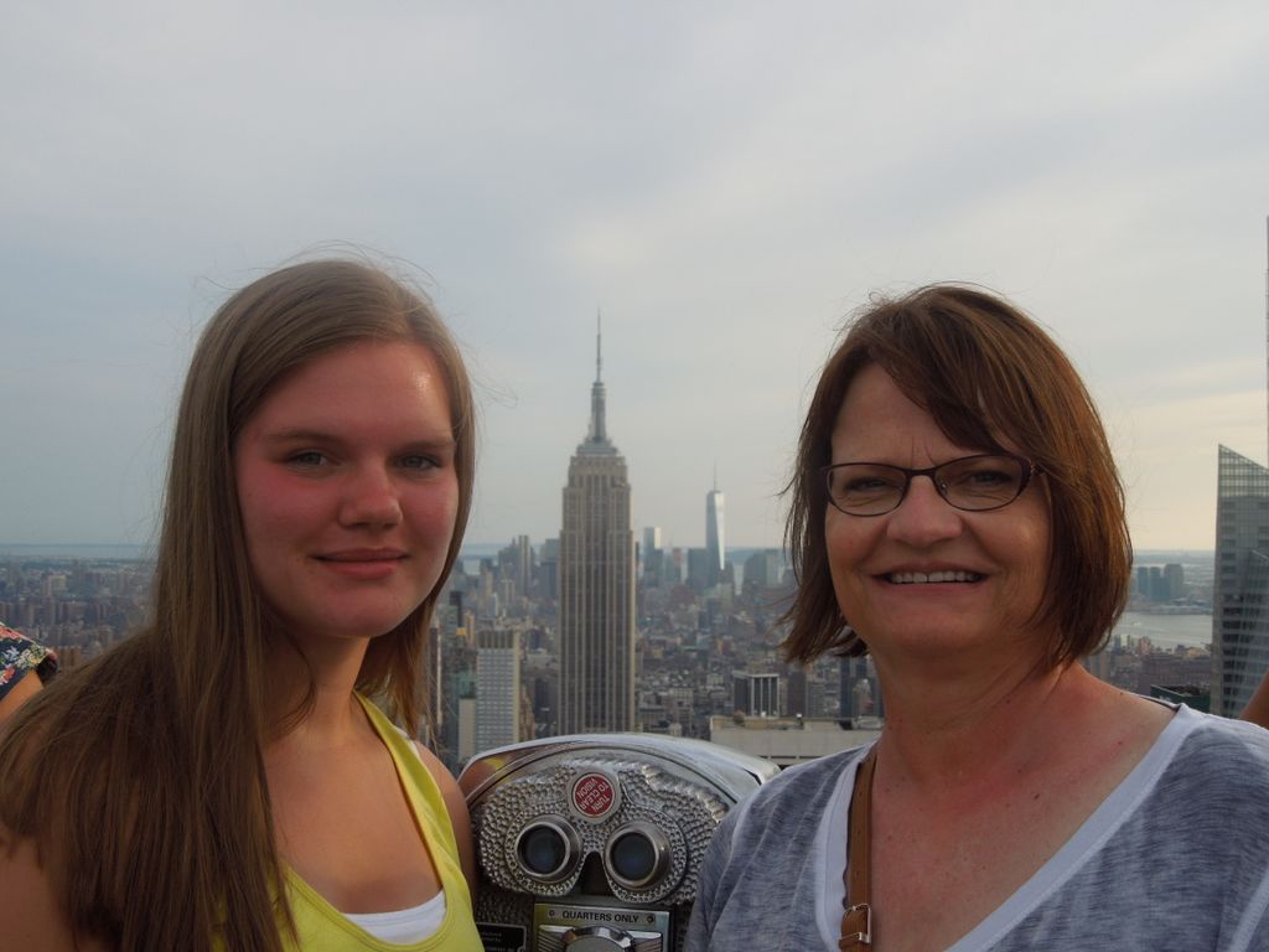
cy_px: 476
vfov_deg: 33.6
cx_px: 634
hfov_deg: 43.9
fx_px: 1576
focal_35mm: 43
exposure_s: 1/400
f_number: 3.9
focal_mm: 7.8
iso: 100
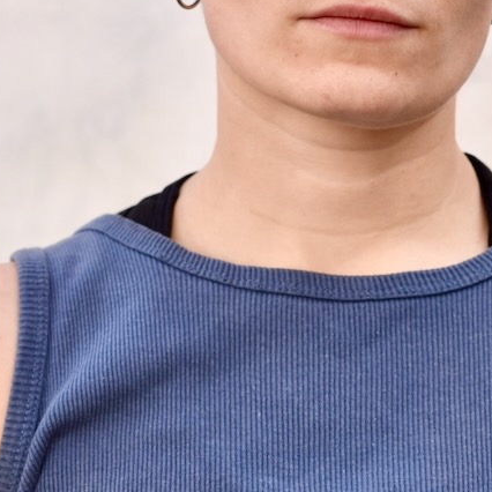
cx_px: 310
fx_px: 3489
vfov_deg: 8.1
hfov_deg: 8.1
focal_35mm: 217
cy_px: 279
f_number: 5.6
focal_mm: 85
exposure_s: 1/640
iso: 400
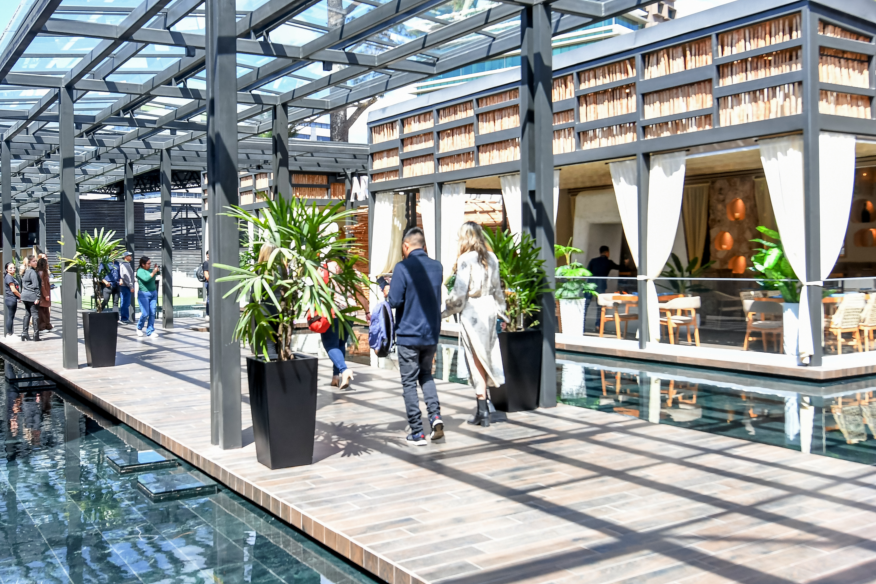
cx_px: 422
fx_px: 892
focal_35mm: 37
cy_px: 262
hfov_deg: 52.3
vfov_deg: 36.2
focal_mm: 19
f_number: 4.5
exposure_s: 1/1000
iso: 640
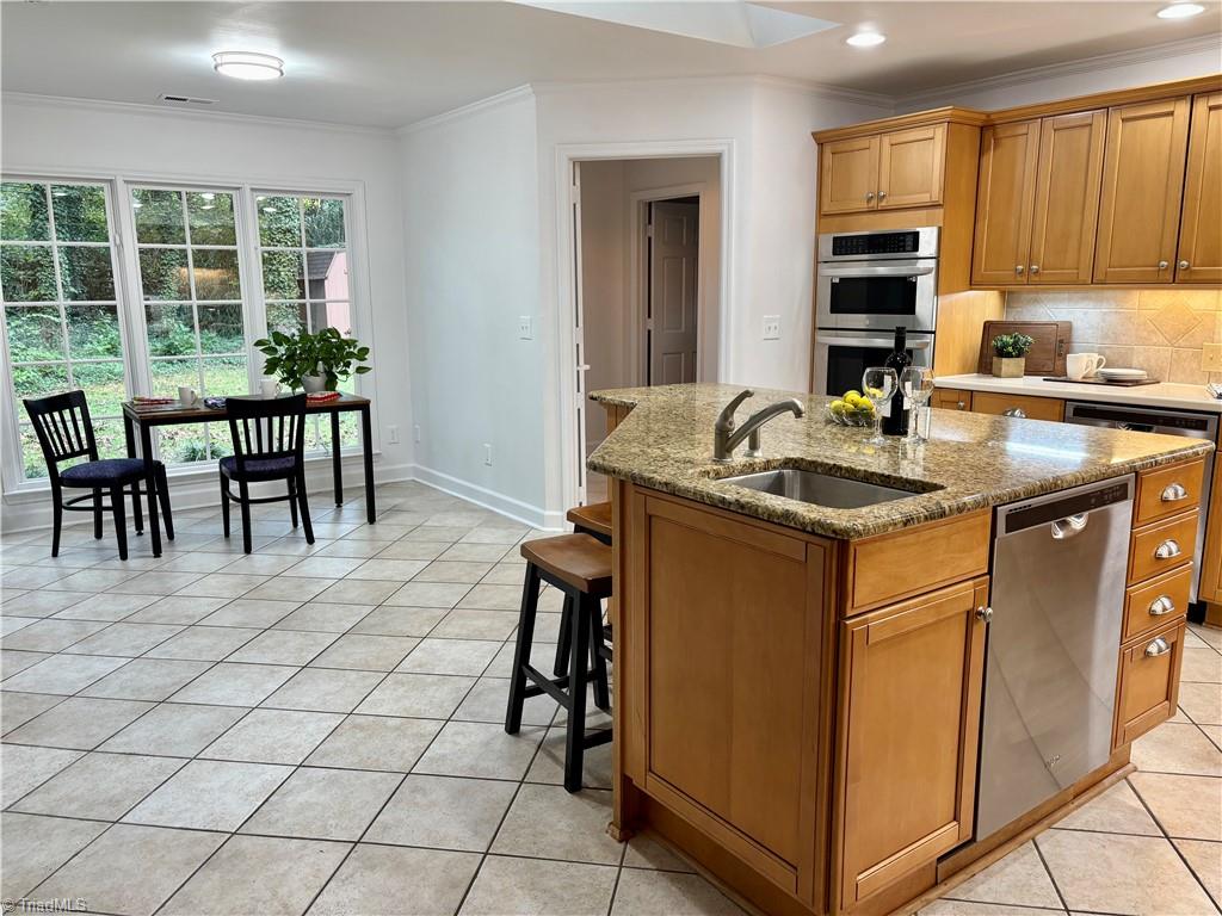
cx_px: 611
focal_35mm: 26
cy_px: 458
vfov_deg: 53.1
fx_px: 918
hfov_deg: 67.3
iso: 80
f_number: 1.6
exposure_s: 1/60
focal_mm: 5.96
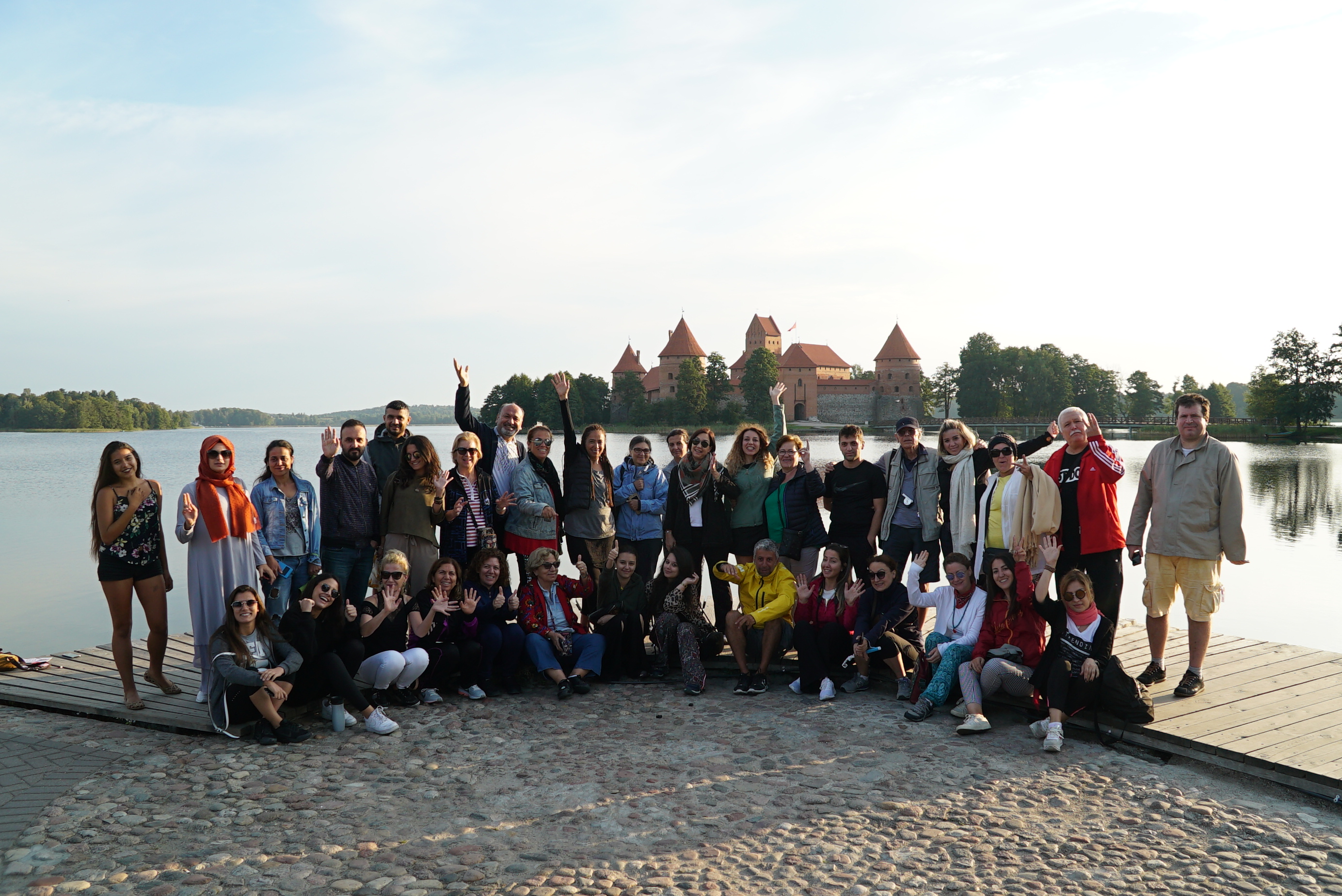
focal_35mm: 27
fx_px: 1007
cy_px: 448
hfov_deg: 67.4
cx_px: 671
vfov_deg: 48.0
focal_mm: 18
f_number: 5.6
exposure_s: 1/400
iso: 250
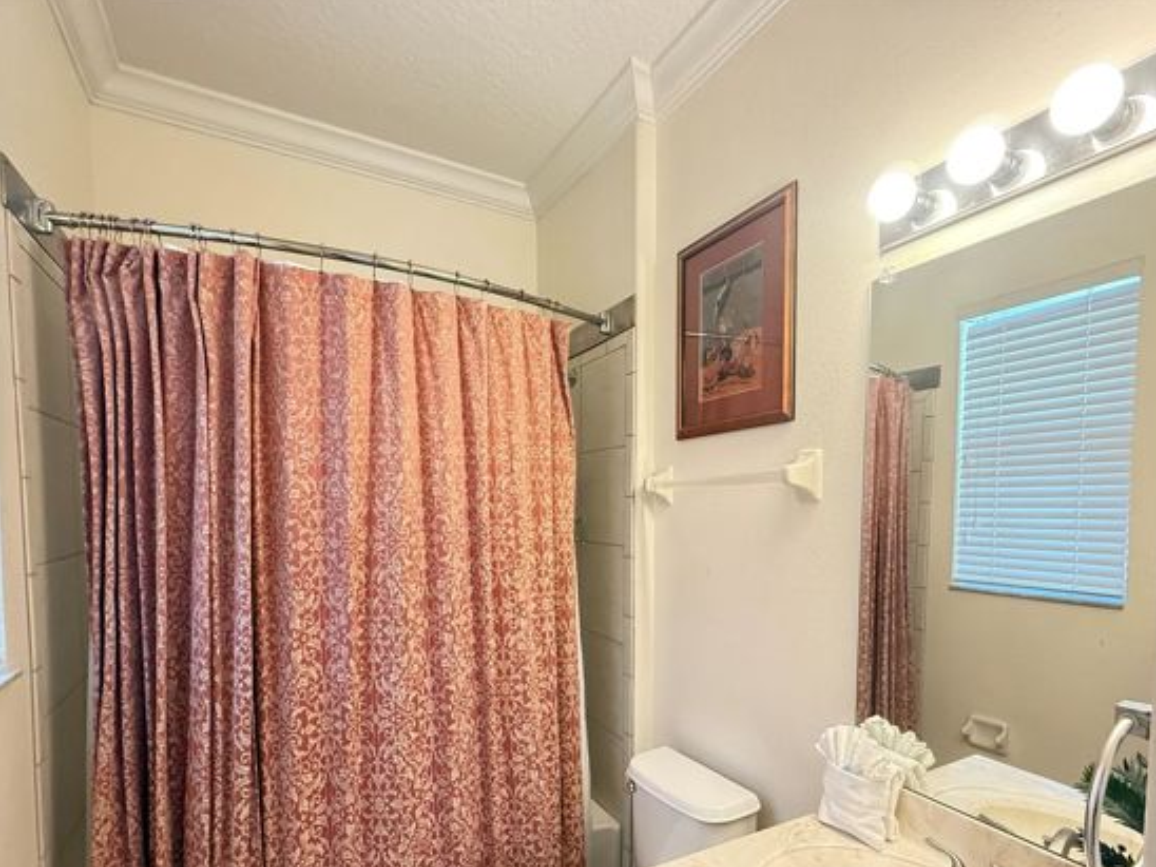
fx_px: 601
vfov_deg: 70.3
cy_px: 546
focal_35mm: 18
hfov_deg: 87.7
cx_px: 606
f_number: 2.2
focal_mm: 2.22
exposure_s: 1/60
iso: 640
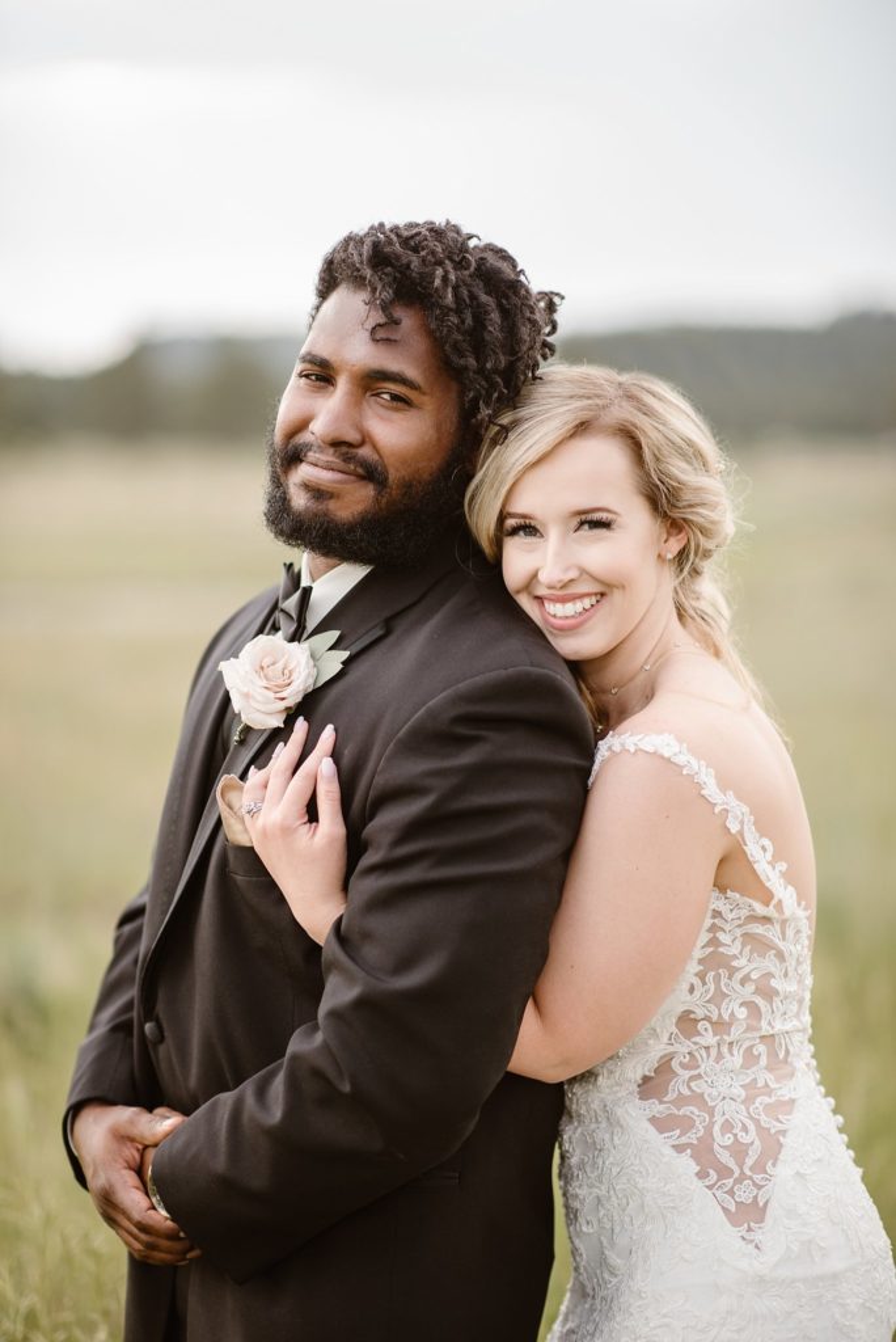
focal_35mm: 85
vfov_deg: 23.9
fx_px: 3169
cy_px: 671
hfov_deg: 16.1
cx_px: 448
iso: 200
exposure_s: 1/1250
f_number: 1.8
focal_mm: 85
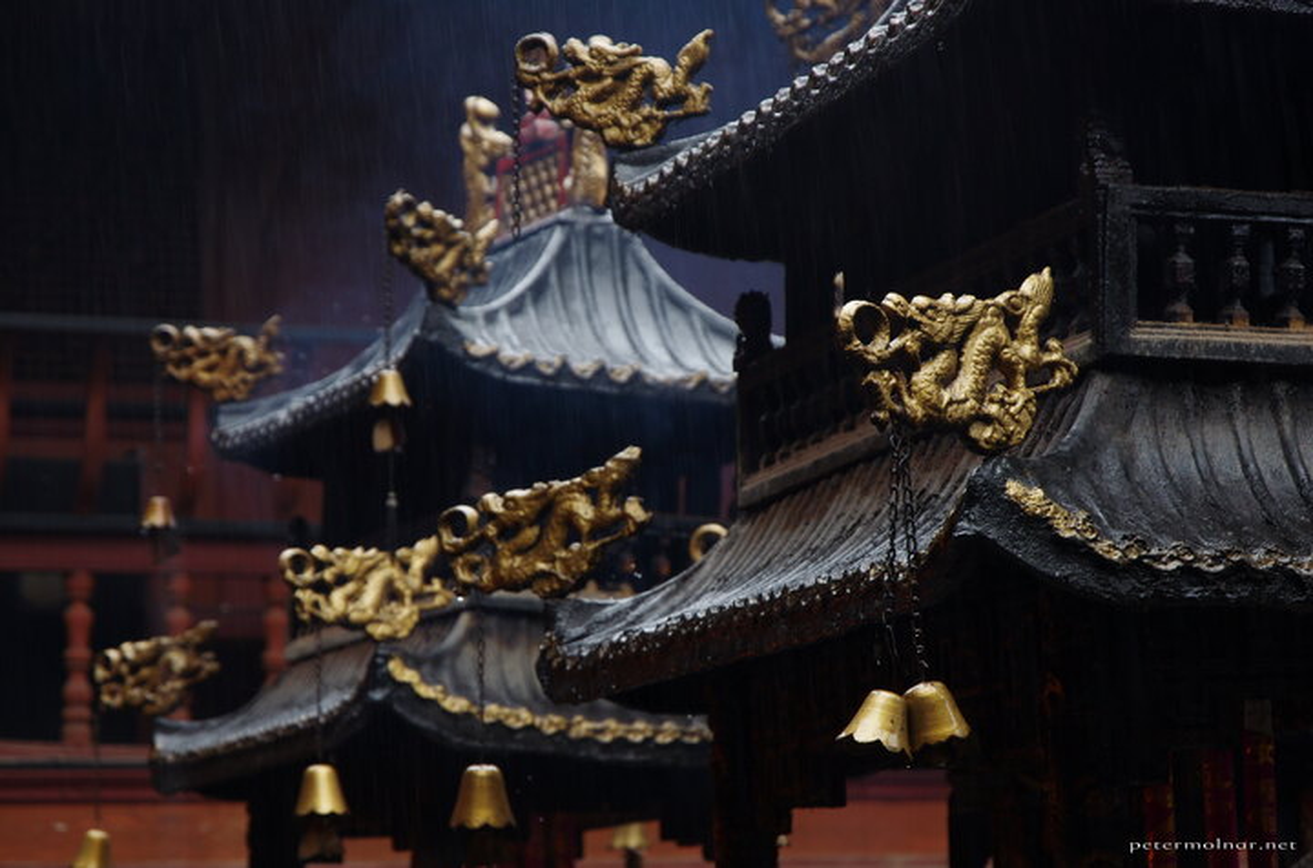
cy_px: 434
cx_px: 656
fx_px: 4620
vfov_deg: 10.7
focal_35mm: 127
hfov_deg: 16.2
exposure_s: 1/40
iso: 400
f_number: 5.6
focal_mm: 85
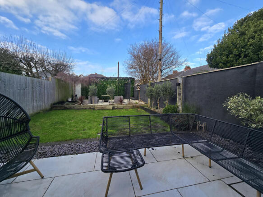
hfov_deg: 106.2
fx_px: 99
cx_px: 132
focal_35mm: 13
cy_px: 98
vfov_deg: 89.9
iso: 50
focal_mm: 2.2
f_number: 2.2
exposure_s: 1/507
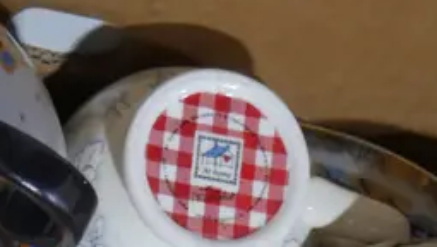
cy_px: 639
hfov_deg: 15.3
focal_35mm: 140
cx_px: 302
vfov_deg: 7.9
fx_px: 1624
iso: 800
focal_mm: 16
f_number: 3.6
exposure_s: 1/60
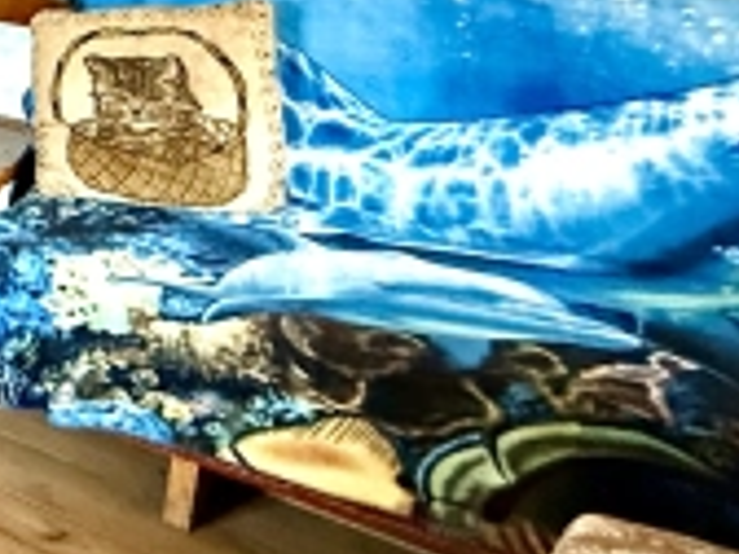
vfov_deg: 26.8
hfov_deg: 26.4
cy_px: 31
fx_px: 1110
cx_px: -378
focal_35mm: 52
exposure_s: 1/60
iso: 800
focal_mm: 2.22
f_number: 2.2
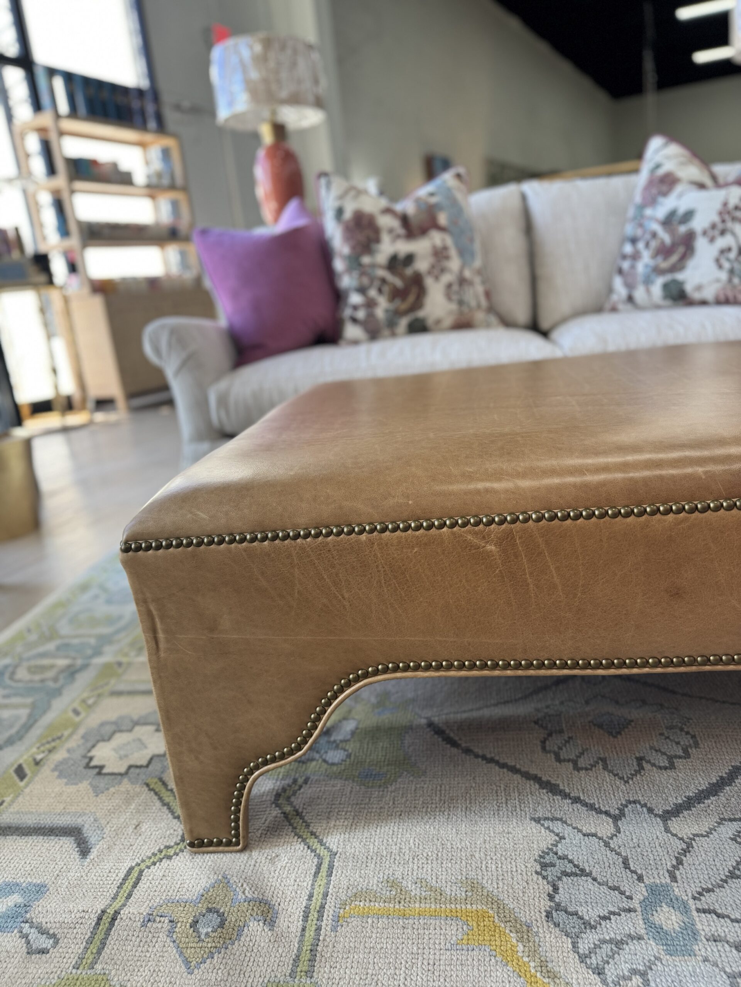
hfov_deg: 56.8
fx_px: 685
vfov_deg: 71.6
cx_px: 370
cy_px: 494
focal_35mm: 24
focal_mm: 6.76
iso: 160
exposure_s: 1/120
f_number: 1.78
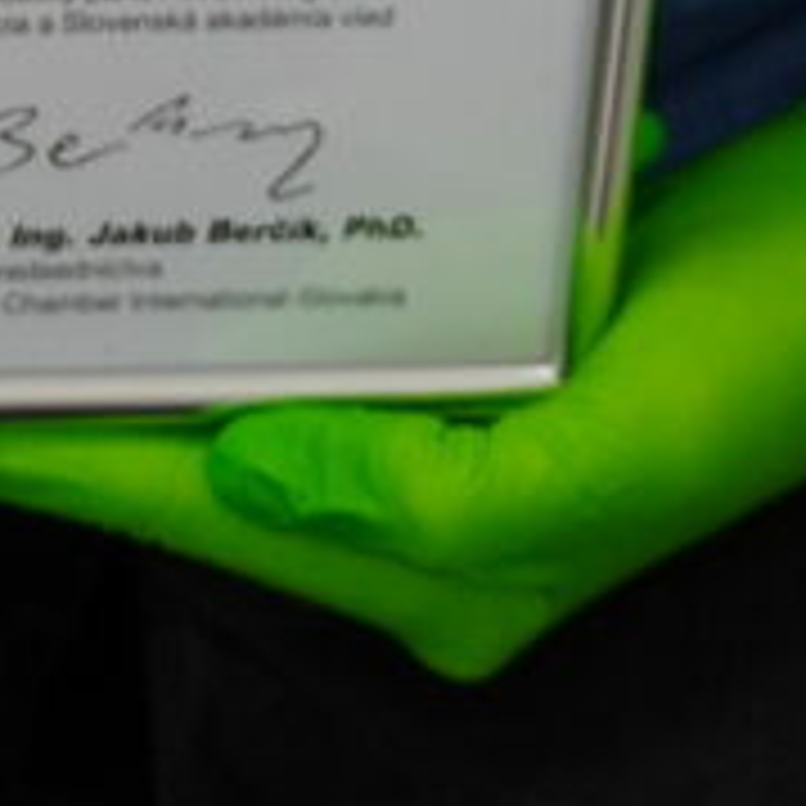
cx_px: -196
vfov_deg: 8.8
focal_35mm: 190
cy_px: -729
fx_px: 5005
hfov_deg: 9.1
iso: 640
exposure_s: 1/160
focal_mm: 26
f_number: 4
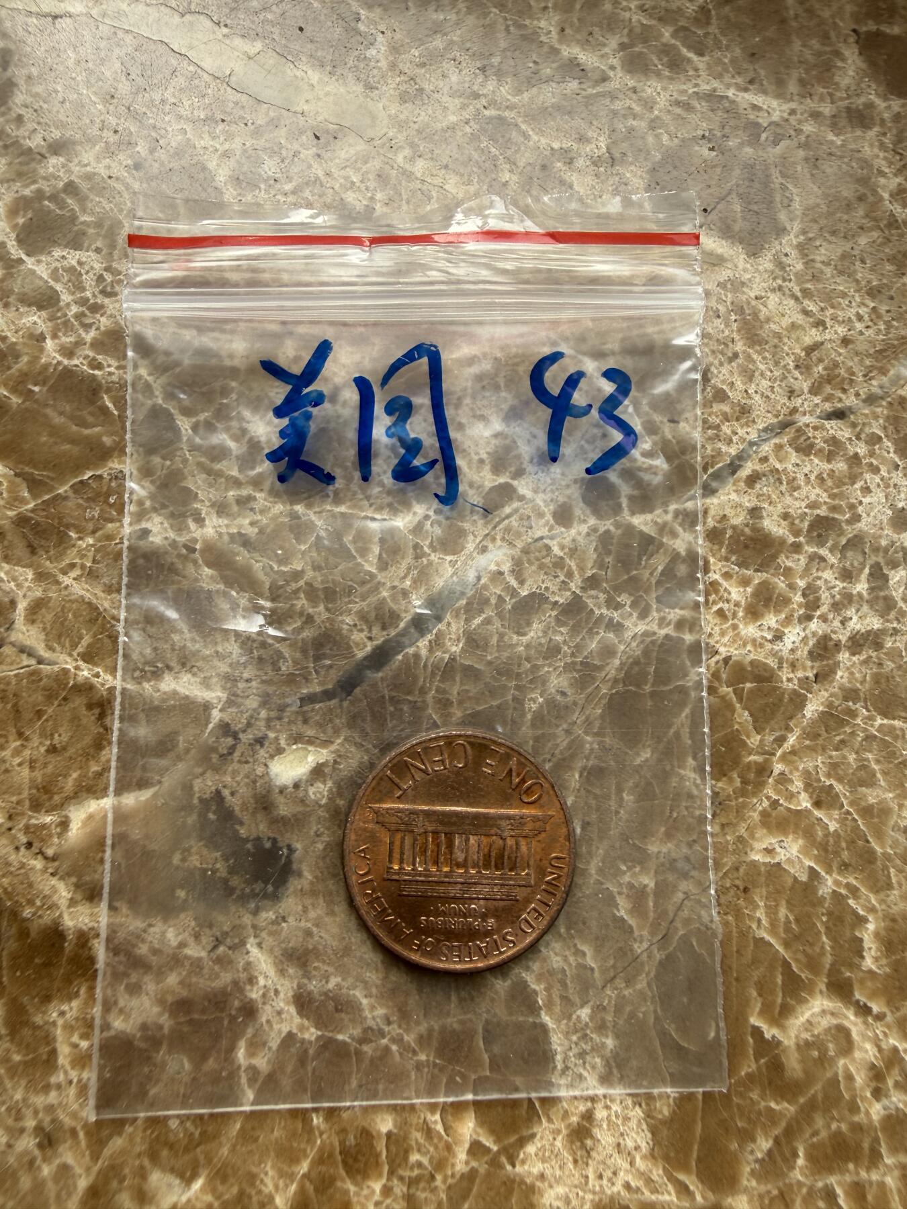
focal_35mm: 24
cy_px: 604
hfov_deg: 56.8
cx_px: 454
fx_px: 838
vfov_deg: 71.6
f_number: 2.2
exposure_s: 1/159
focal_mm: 2.22
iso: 40
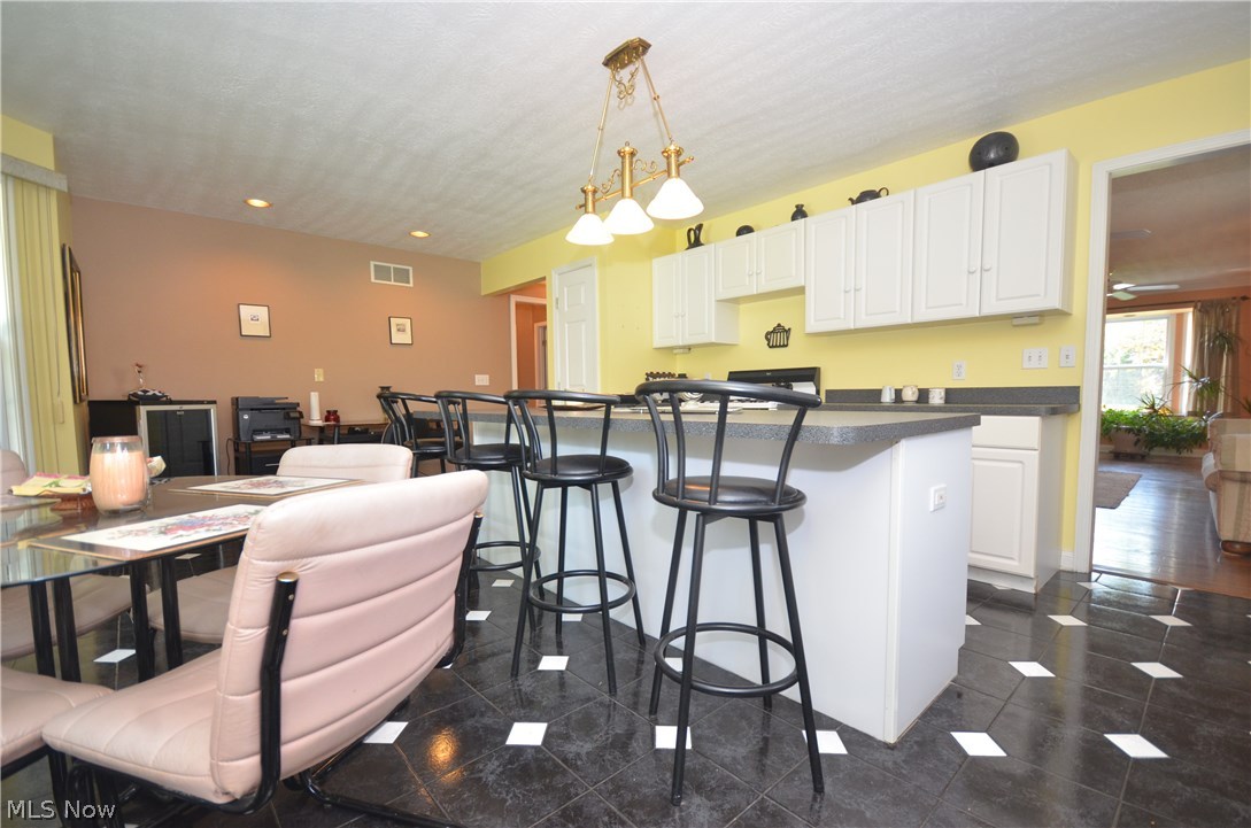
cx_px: 626
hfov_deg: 100.5
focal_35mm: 15
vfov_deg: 77.1
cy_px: 414
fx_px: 520
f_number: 4
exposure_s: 1/60
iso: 800
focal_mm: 10
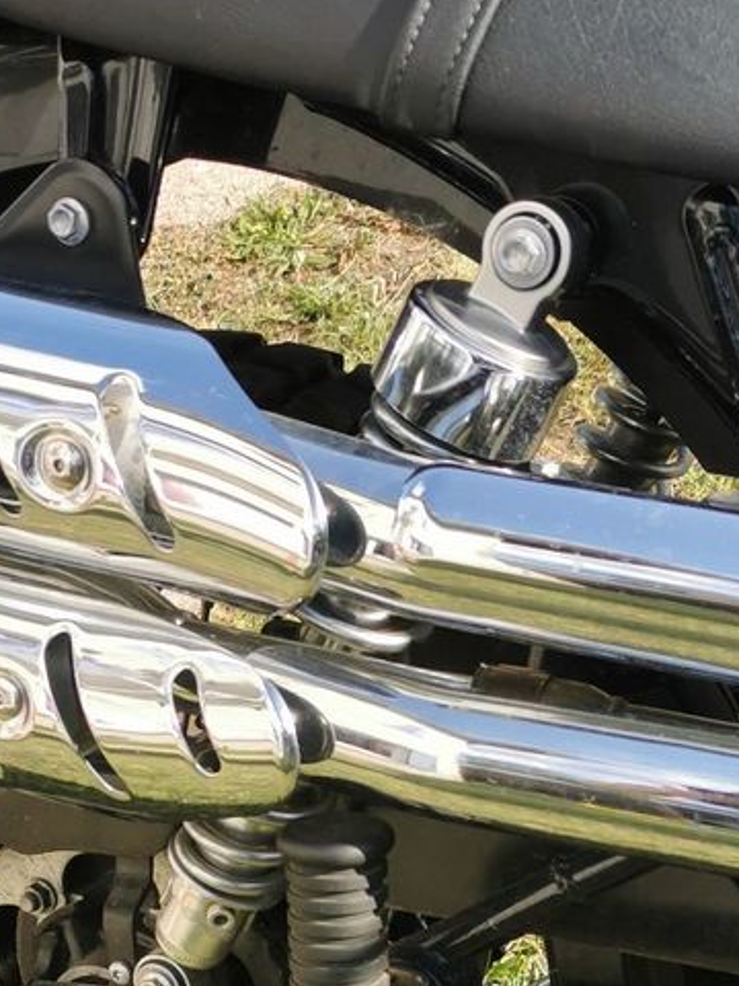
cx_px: 304
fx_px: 2049
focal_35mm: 72
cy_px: 939
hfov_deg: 20.4
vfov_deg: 25.9
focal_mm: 5.58
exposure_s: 1/1242
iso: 50
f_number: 1.8
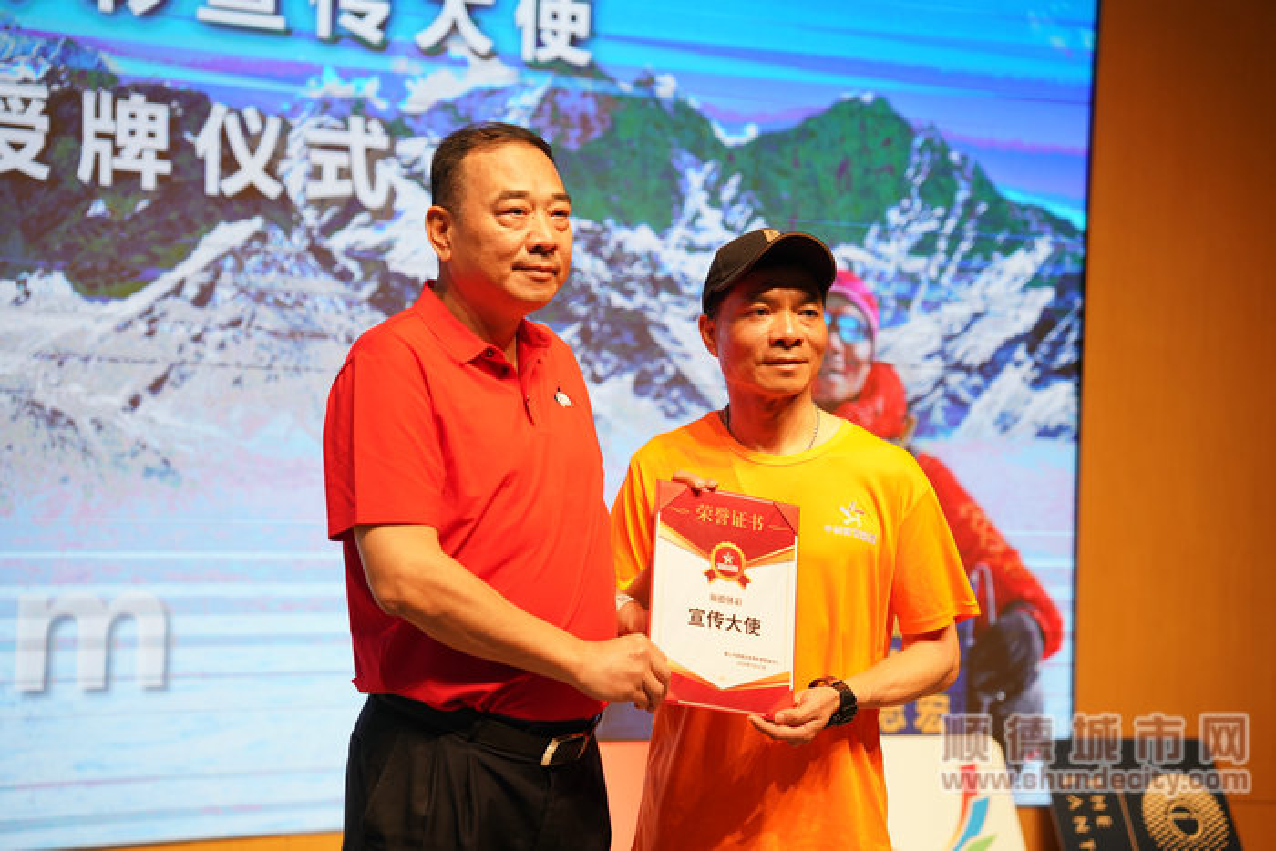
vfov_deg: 19.5
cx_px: 638
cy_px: 426
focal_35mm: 70
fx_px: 2481
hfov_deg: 28.8
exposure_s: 1/320
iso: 500
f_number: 2.8
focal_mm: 70
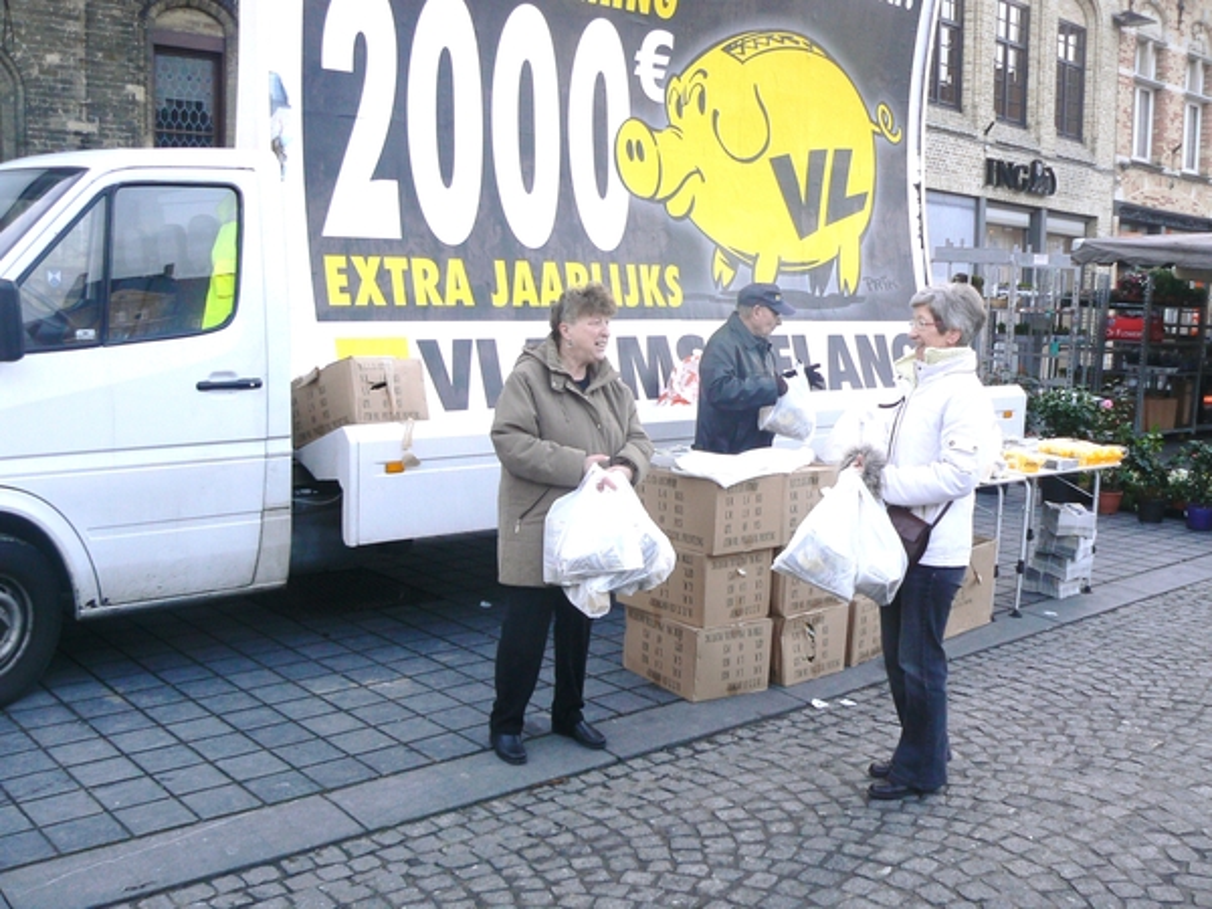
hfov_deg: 51.4
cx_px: 606
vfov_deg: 39.7
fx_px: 1260
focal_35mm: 36
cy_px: 454
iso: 80
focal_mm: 6
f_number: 2.8
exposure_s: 1/60
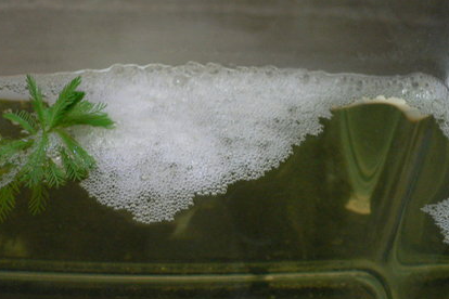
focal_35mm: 44
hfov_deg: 44.5
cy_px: 185
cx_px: 204
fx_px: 549
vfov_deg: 30.4
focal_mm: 5.8
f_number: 2.8
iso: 200
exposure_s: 1
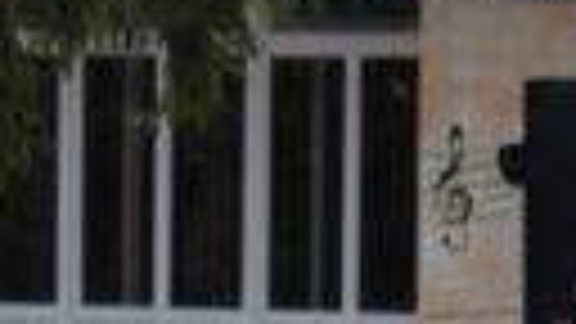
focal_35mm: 414
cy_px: 916
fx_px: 6324
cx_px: 1246
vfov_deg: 2.9
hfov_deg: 5.1
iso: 200
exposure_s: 1/250
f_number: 8
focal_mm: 45
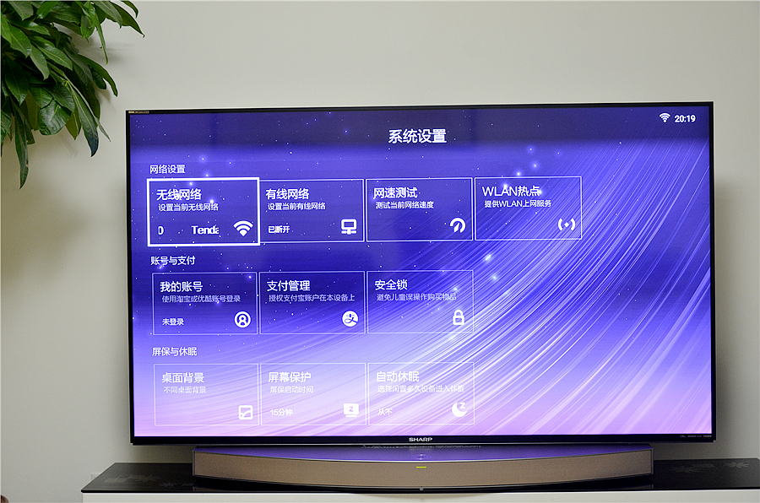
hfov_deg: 39.0
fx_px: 1074
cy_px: 252
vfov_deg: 26.4
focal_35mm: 51
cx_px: 380
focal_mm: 34
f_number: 4.2
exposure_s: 1/13
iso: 560
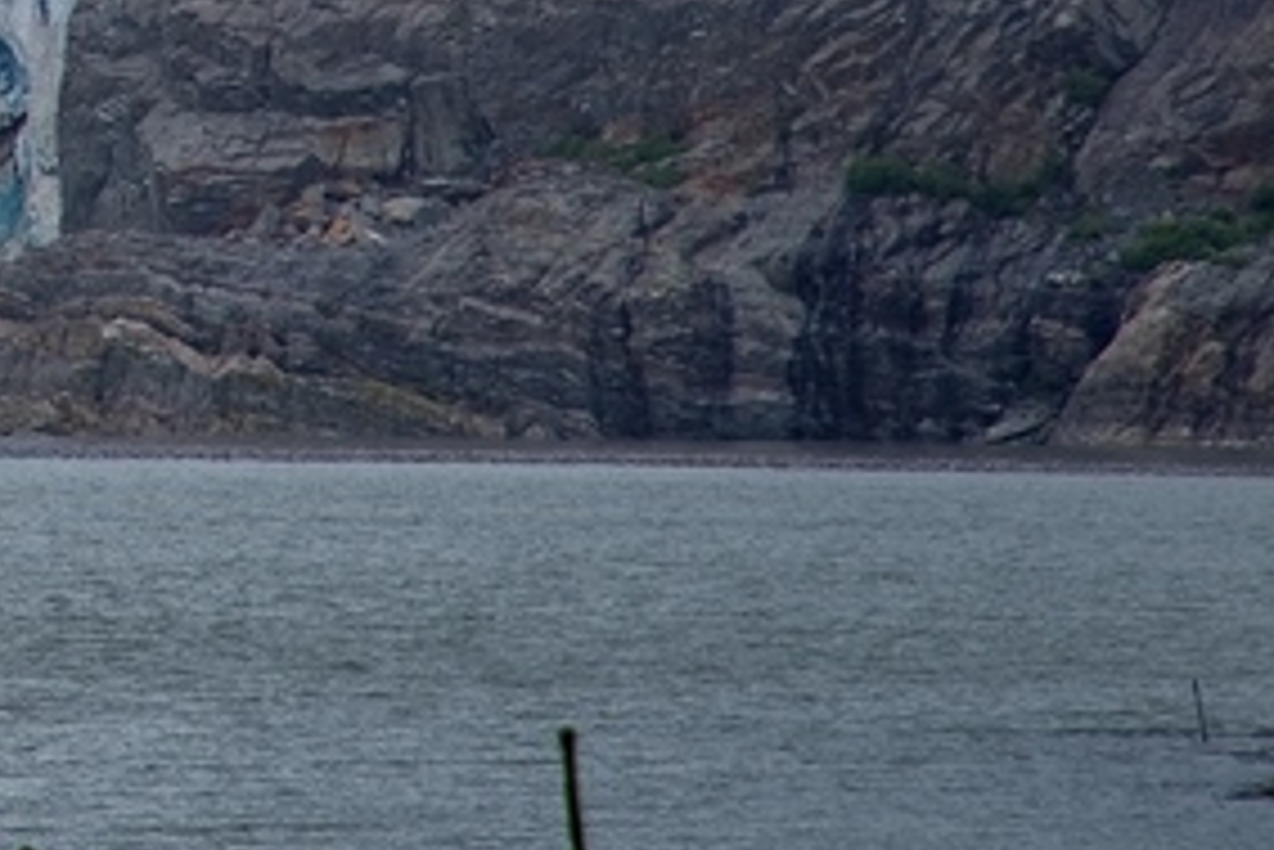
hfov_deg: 3.8
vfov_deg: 2.5
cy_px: -872
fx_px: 19225
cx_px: -1310
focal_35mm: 543
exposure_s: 1/250
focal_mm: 120
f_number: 7.1
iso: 100
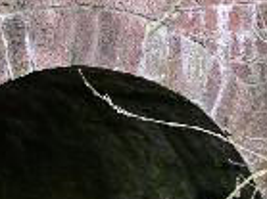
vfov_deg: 10.0
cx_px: 124
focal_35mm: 148
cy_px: 36
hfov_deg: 13.4
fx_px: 1141
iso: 112
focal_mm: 8.9
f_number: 2.8
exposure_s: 1/4.5
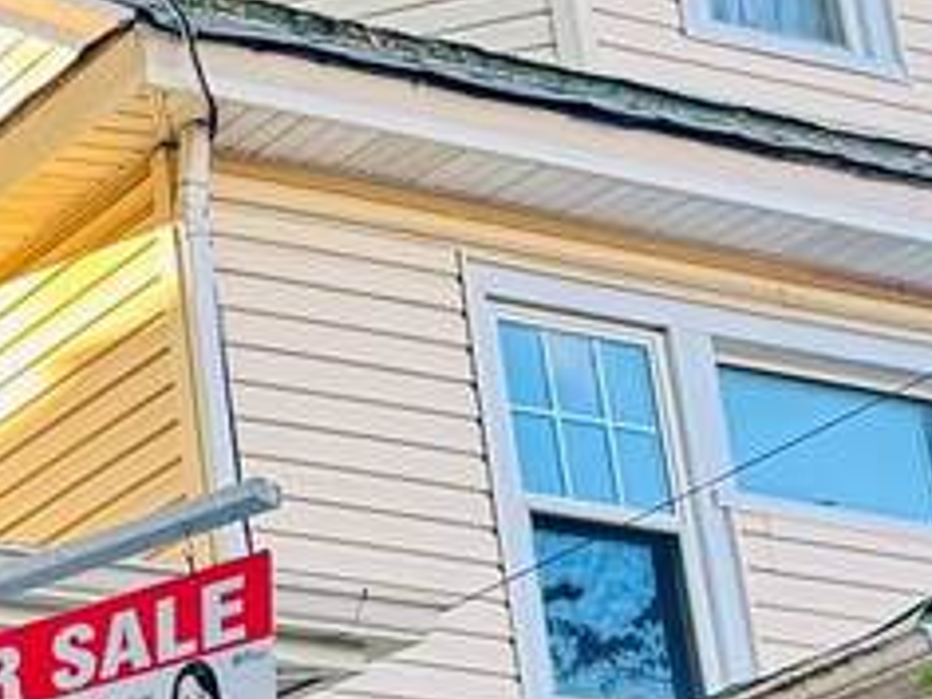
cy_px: 873
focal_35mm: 130
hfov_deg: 12.9
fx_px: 3500
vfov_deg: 11.2
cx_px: -1019
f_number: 1.78
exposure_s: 1/121
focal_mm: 6.76
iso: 100
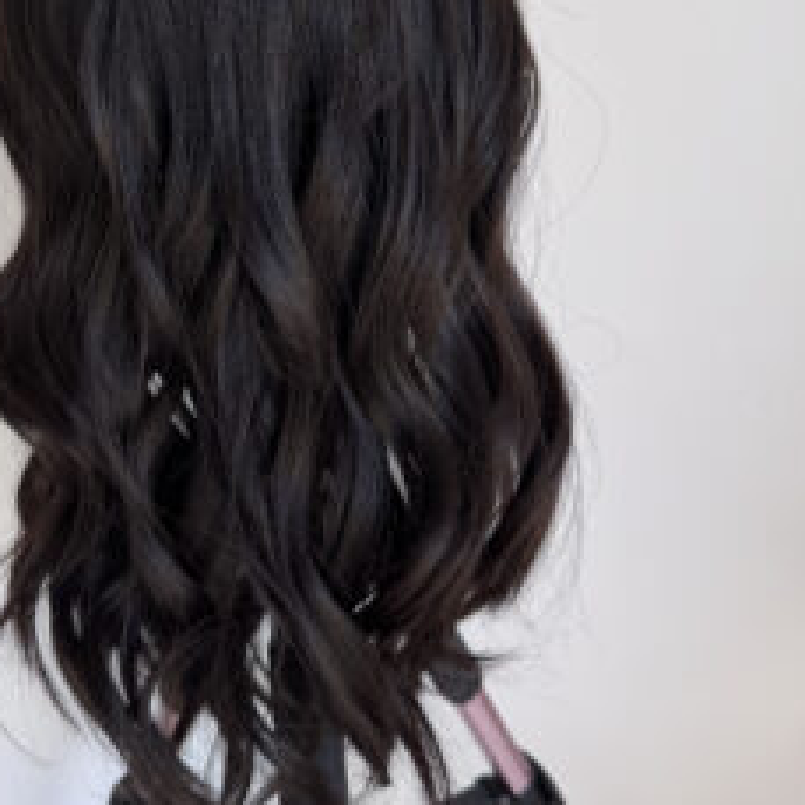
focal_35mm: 37
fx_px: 973
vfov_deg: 44.4
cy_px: 278
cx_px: 309
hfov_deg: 44.6
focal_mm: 6.76
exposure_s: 1/121
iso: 160
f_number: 1.78
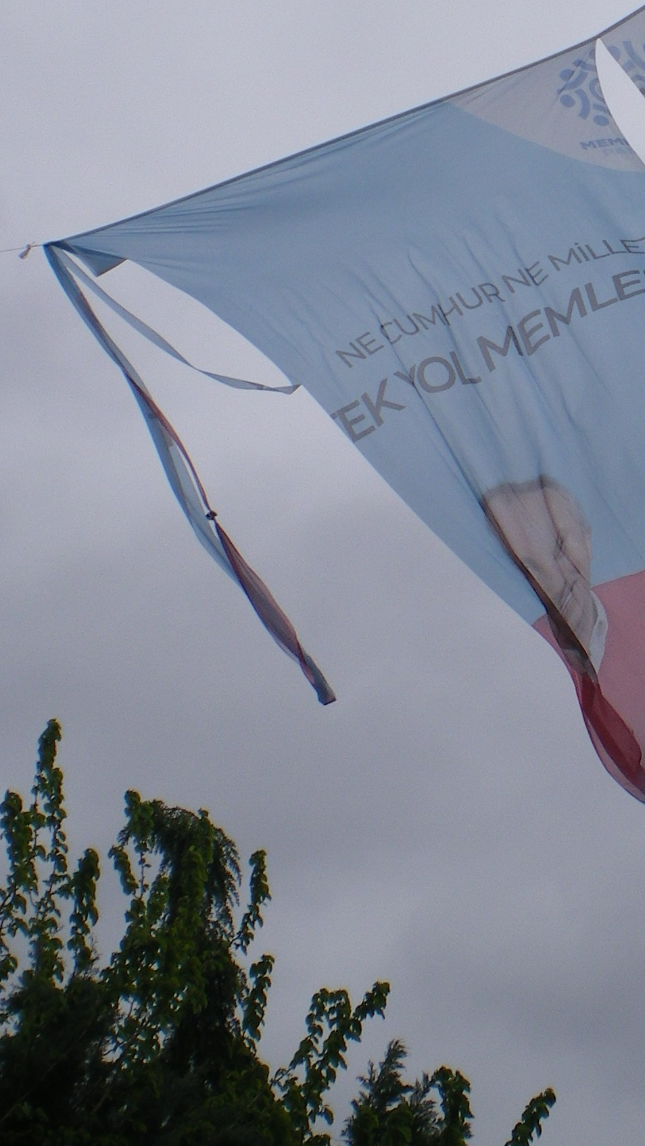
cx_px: 578
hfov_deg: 15.9
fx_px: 2280
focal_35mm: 75
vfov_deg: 27.7
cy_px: 251
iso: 64
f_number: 4.6
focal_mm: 6.3
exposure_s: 1/200
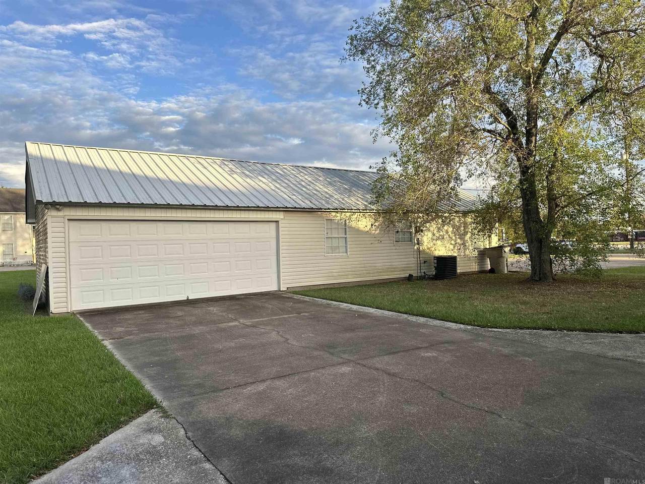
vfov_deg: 56.8
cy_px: 242
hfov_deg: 71.6
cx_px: 322
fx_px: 447
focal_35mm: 24
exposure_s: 1/1157
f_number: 1.78
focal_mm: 6.86
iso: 80
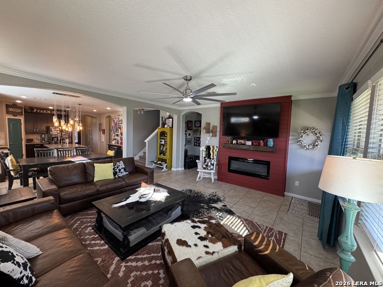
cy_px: 144
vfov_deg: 85.7
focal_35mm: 14
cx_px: 192
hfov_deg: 102.1
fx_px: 155
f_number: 2.2
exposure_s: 1/120
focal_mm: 2.22
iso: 250
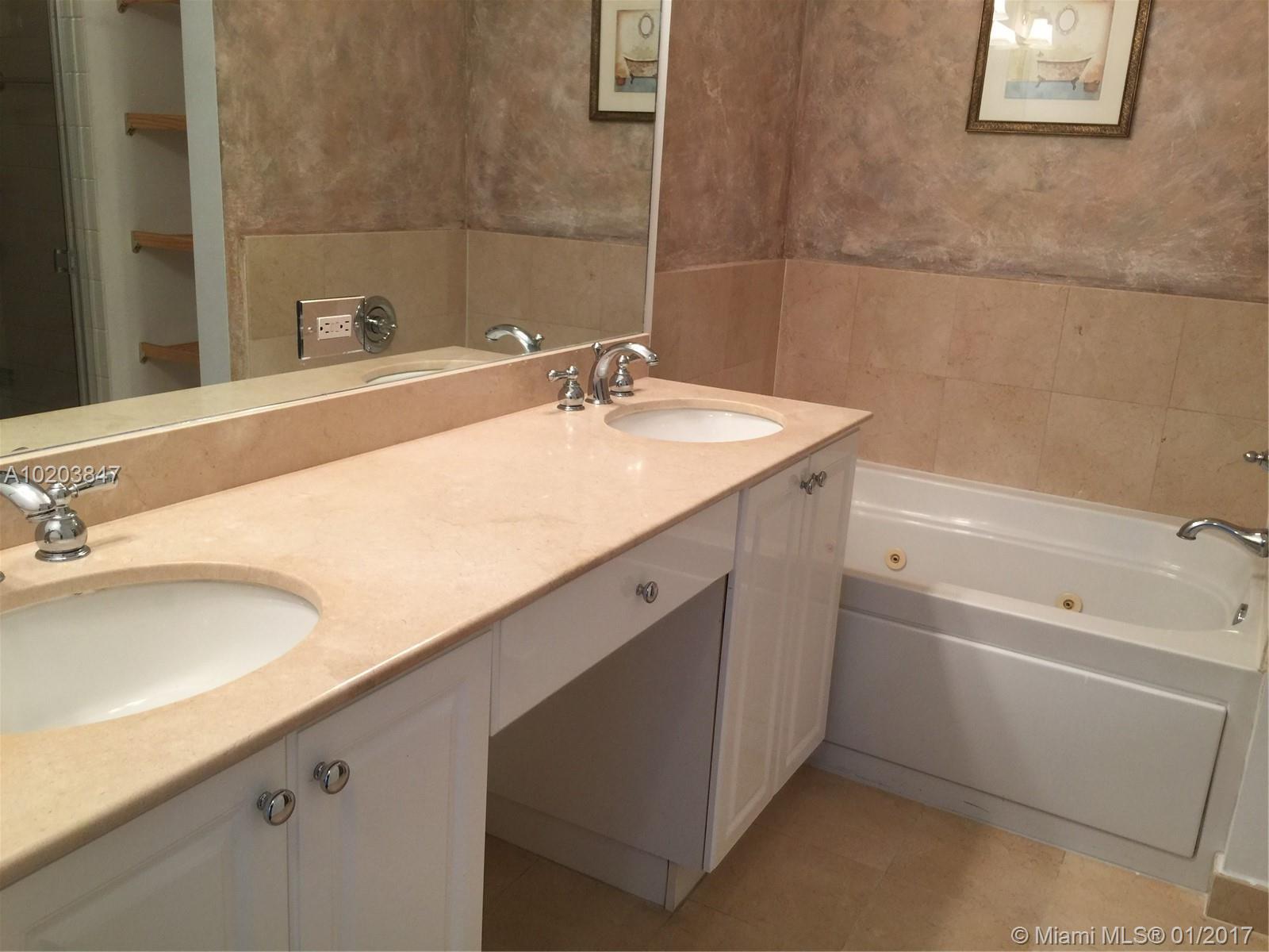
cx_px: 634
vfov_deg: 48.2
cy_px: 476
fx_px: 1063
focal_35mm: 29
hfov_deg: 61.7
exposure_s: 1/40
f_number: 2.2
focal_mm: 4.15
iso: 40
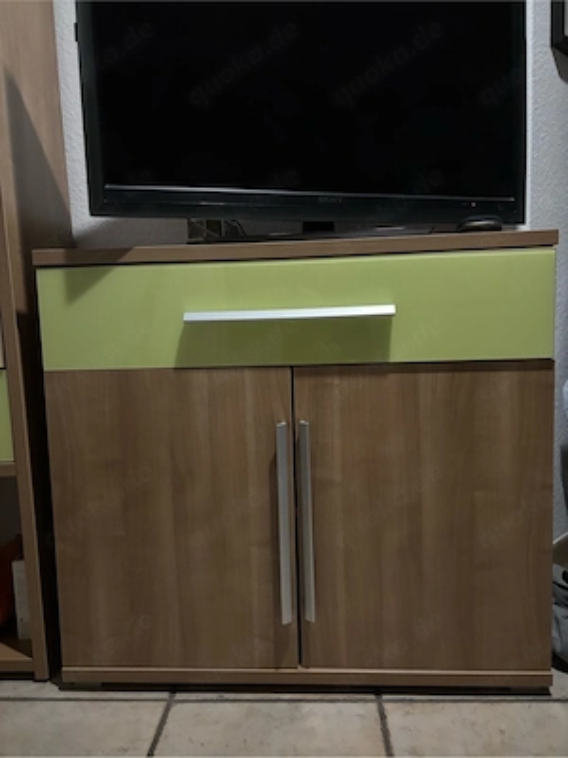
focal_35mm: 26
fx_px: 569
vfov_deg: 67.3
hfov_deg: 53.1
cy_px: 379
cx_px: 284
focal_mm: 5.96
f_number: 1.6
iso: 800
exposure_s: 1/30
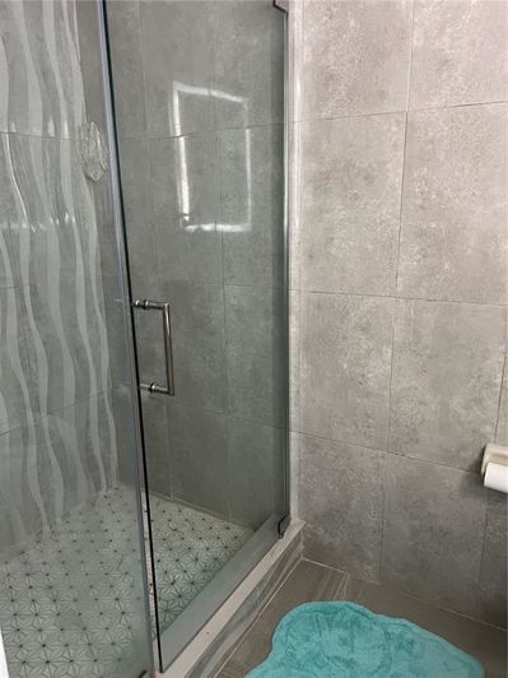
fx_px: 509
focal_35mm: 26
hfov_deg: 53.1
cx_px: 254
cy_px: 339
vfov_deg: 67.3
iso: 320
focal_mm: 5.7
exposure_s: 1/60
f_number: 1.5
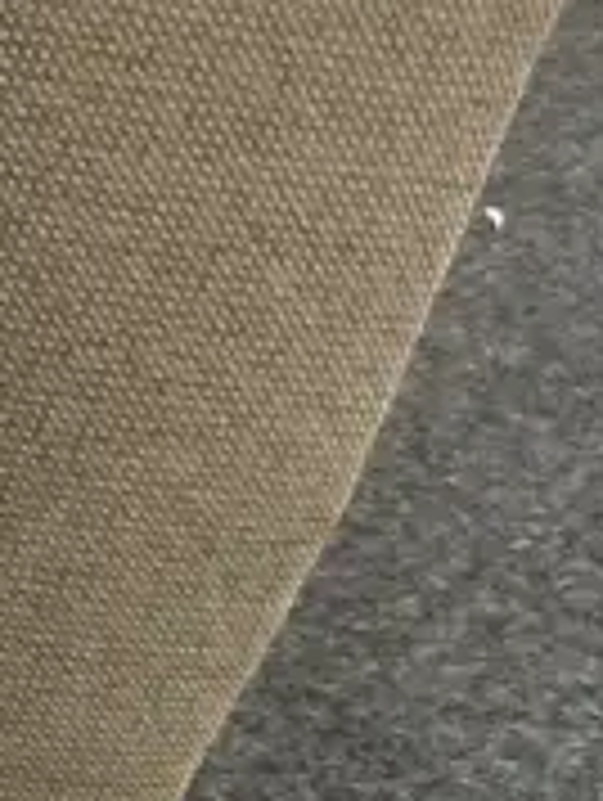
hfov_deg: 8.6
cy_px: 432
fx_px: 3731
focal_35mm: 161
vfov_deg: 12.3
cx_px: -756
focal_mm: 3.99
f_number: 1.8
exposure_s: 1/50
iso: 200
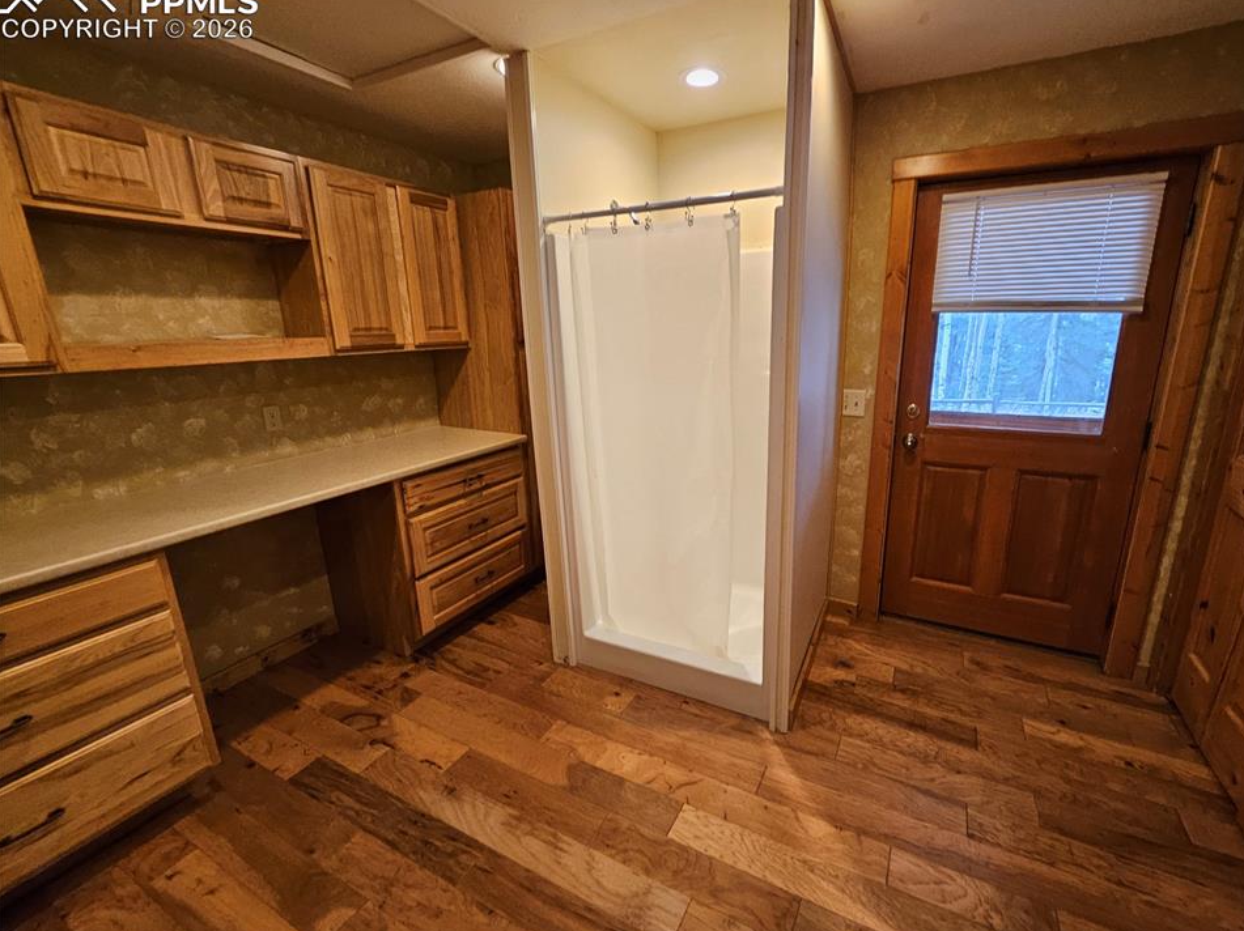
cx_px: 666
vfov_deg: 85.6
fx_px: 503
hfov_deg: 101.9
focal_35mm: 14
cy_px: 467
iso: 200
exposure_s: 1/60
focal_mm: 1.7
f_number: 2.2
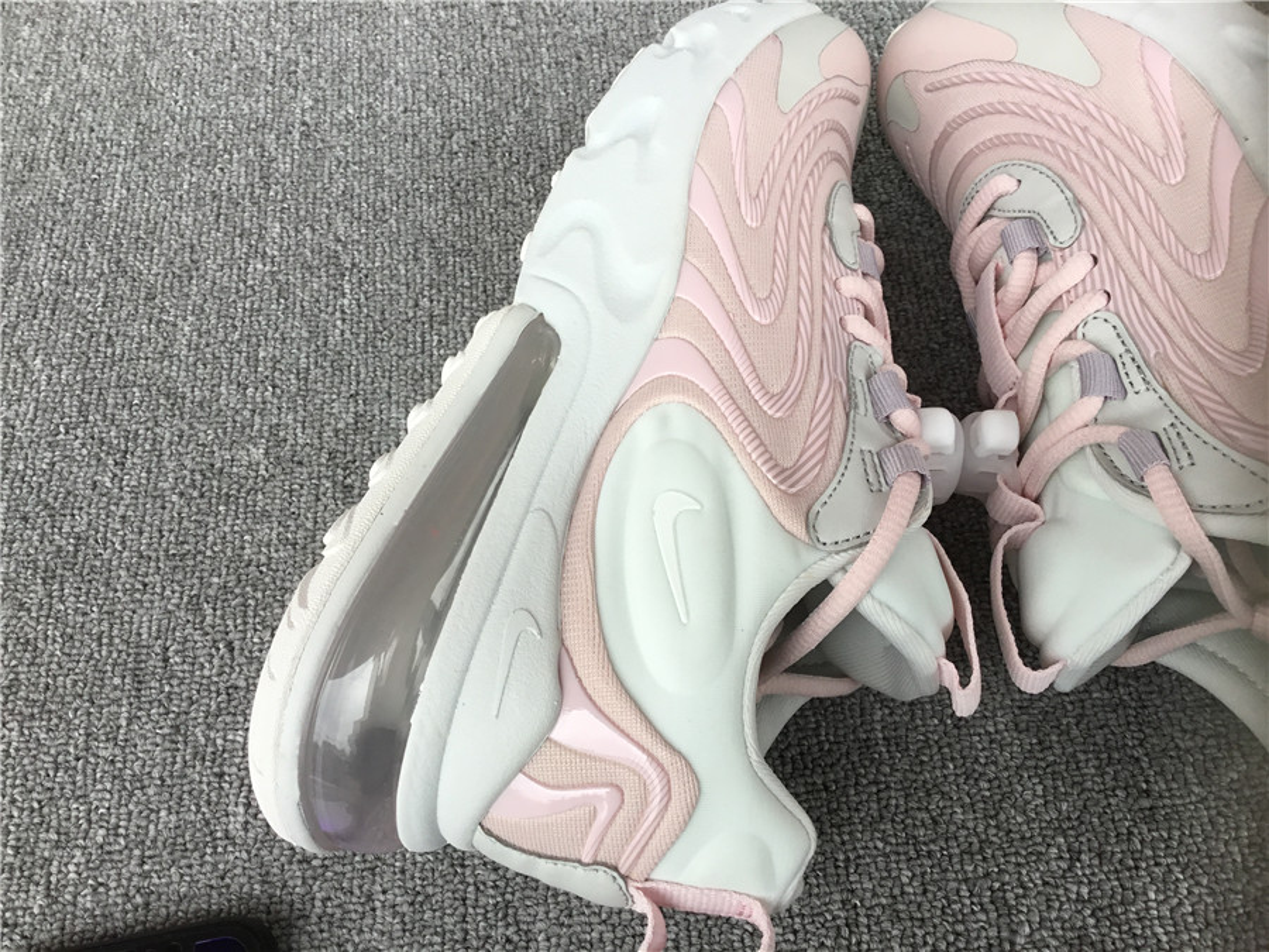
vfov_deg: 45.4
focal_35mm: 31
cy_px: 476
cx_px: 634
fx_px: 1136
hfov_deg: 58.4
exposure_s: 1/100
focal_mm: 3.3
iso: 40
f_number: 2.4
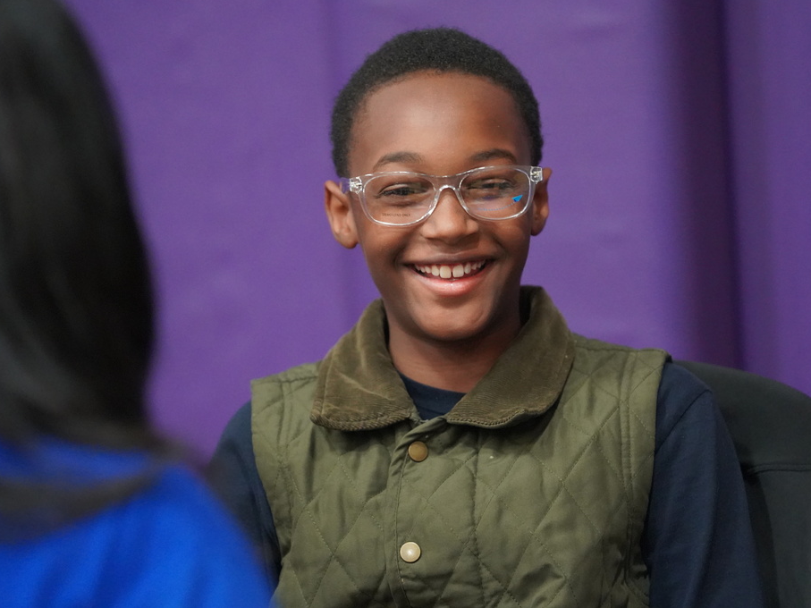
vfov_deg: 6.9
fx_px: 5036
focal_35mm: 215
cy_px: 304
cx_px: 448
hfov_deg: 9.2
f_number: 4
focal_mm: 198
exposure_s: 1/200
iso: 10000
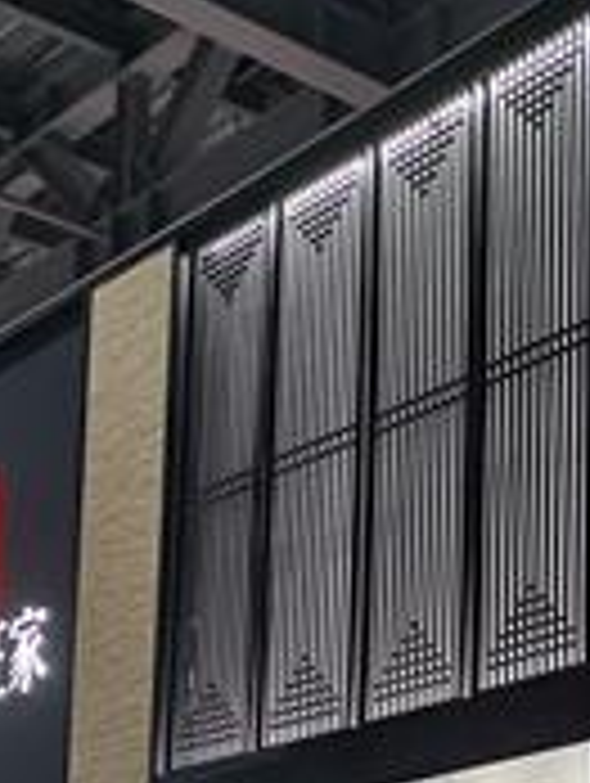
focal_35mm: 93
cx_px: 766
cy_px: 936
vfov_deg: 19.8
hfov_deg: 15.2
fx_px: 2108
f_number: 1.8
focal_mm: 5.58
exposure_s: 1/100
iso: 320
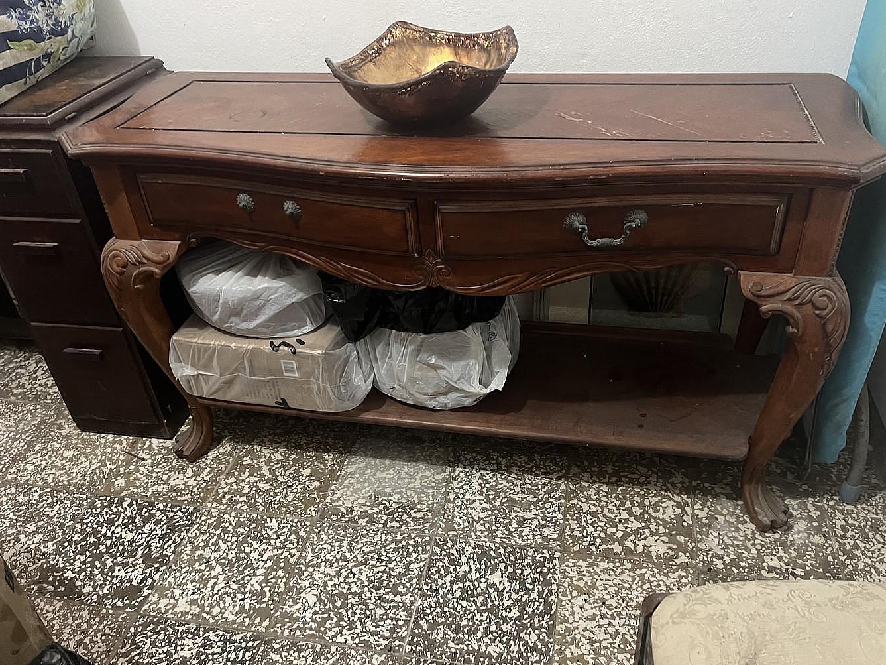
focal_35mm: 28
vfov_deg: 49.7
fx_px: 717
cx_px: 455
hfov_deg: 63.4
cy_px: 312
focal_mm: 5.1
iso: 640
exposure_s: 1/30
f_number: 1.6
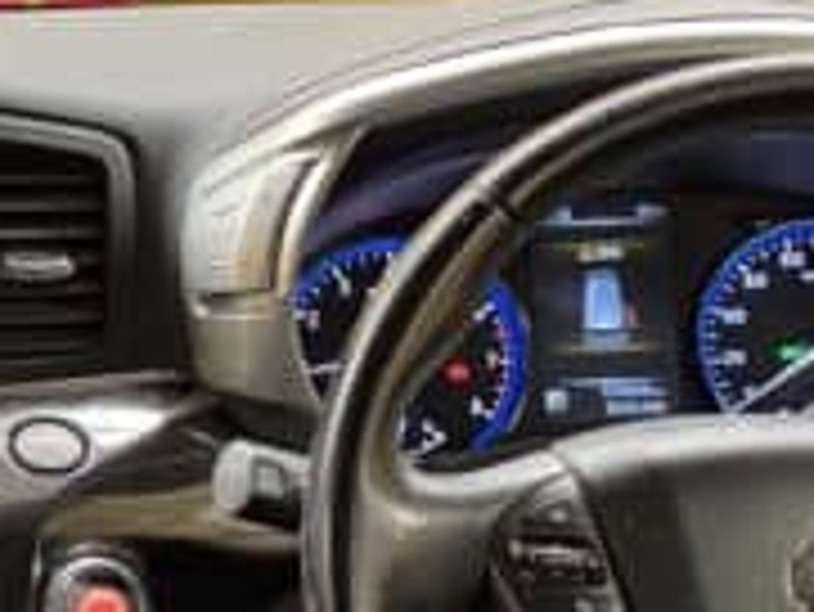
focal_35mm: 106
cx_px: -256
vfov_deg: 14.0
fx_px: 2494
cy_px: 306
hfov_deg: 17.4
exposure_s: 1/36
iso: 1000
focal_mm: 6.76
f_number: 1.78
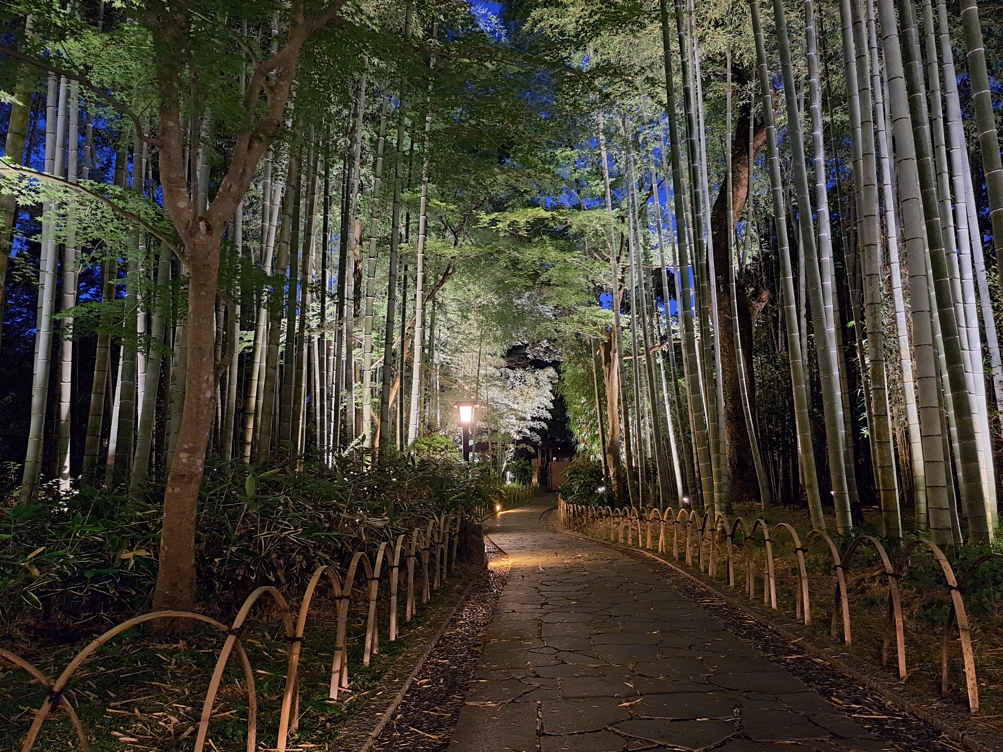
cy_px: 376
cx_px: 502
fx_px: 695
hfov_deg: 71.6
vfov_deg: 56.8
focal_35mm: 24
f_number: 1.8
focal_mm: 5.23
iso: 2000
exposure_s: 1/7
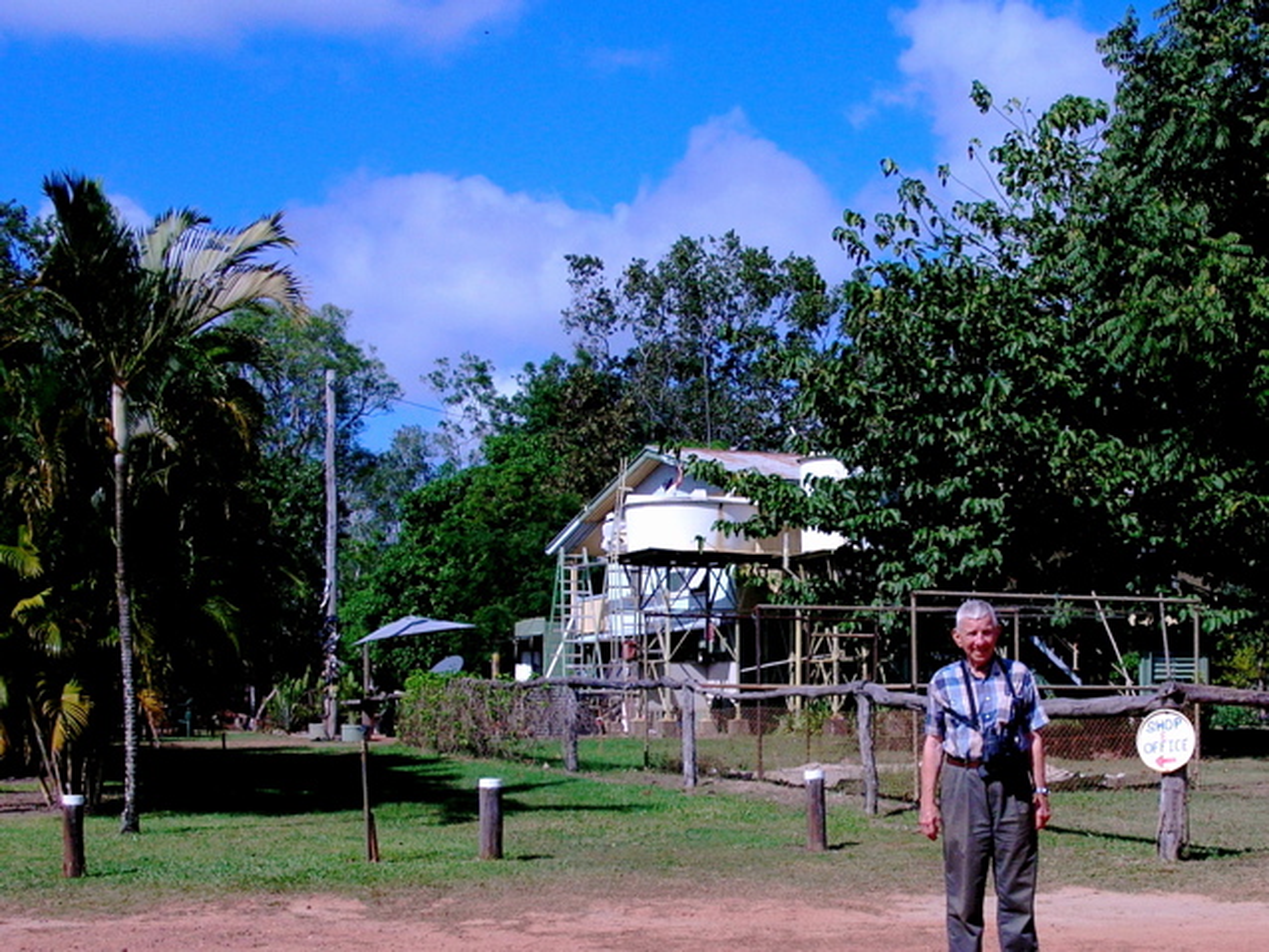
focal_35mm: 36
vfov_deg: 39.7
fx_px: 1320
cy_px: 476
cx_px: 634
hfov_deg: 51.3
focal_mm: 6
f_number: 3.7
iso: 50
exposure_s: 1/1263
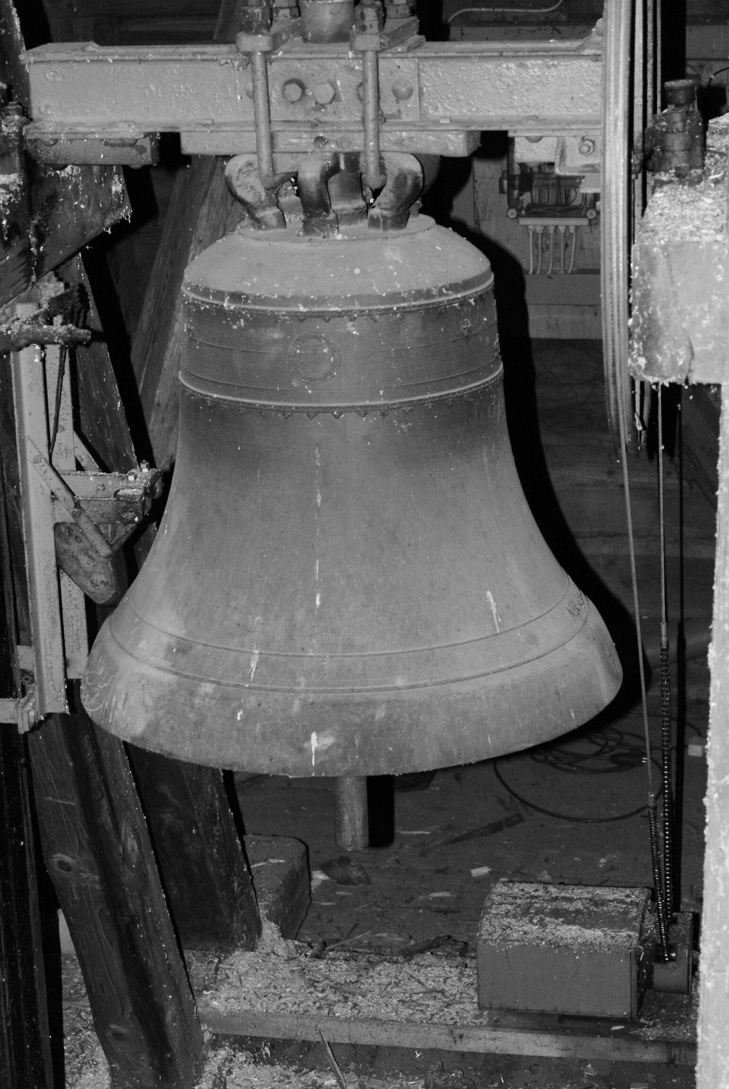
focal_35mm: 82
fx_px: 2498
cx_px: 364
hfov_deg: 16.6
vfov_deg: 24.6
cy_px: 544
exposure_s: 1/80
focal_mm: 55
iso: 400
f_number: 5.6
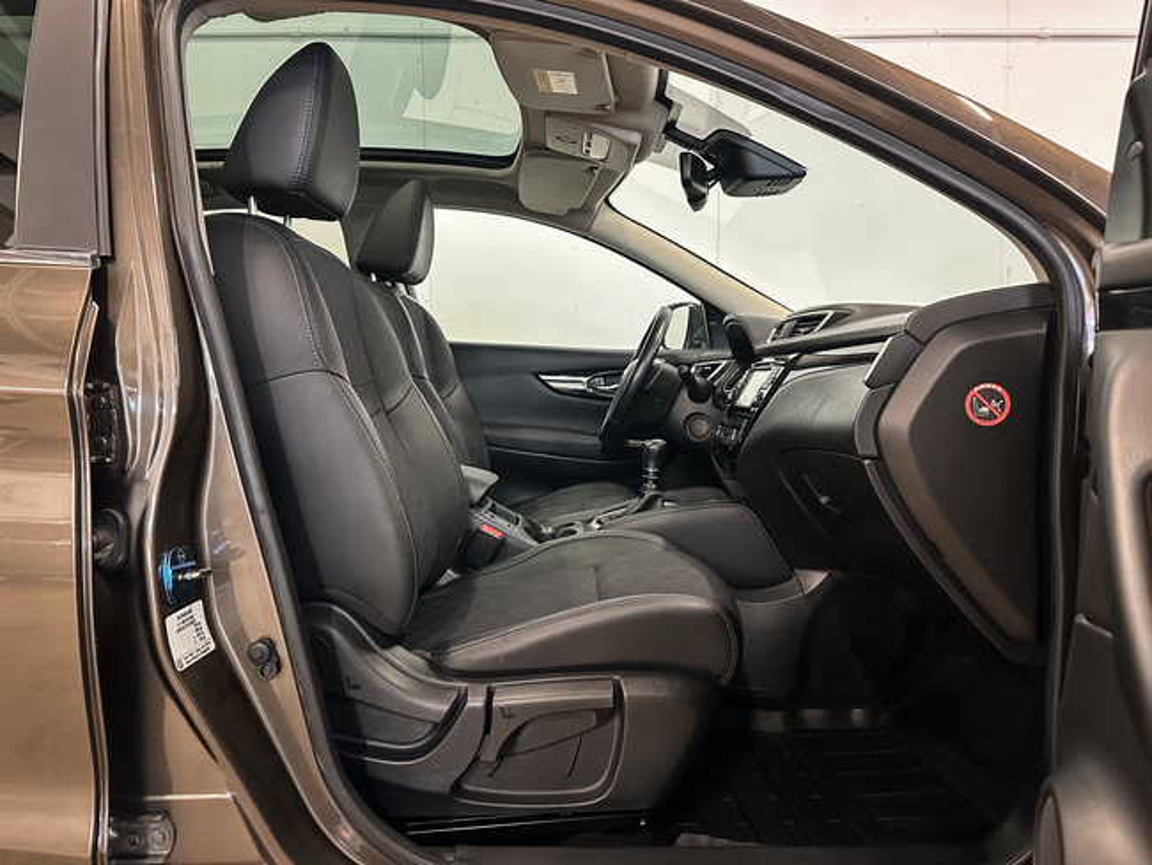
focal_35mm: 24
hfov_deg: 71.6
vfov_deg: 56.8
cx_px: 576
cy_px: 432
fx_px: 799
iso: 800
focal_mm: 6.86
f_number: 1.8
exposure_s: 1/50
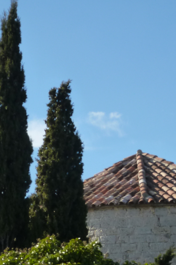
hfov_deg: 8.8
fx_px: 1137
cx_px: 183
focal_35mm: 155
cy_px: 81
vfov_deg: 13.2
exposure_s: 1/400
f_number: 5
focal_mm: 11
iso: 125
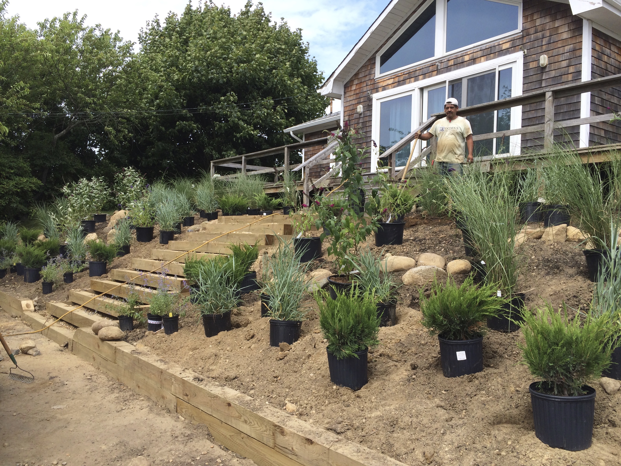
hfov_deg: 60.0
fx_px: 538
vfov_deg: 46.8
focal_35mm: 30
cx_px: 310
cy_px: 233
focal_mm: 4.12
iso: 32
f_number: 2.2
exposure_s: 1/933
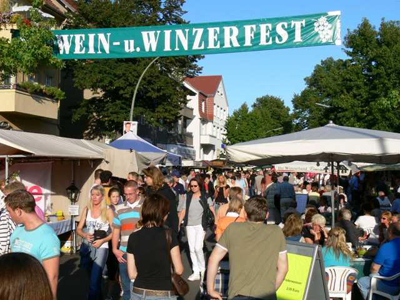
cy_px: 150
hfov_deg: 41.2
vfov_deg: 31.5
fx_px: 532
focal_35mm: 46
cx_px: 200
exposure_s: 1/250
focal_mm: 9.4
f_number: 5.6
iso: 80
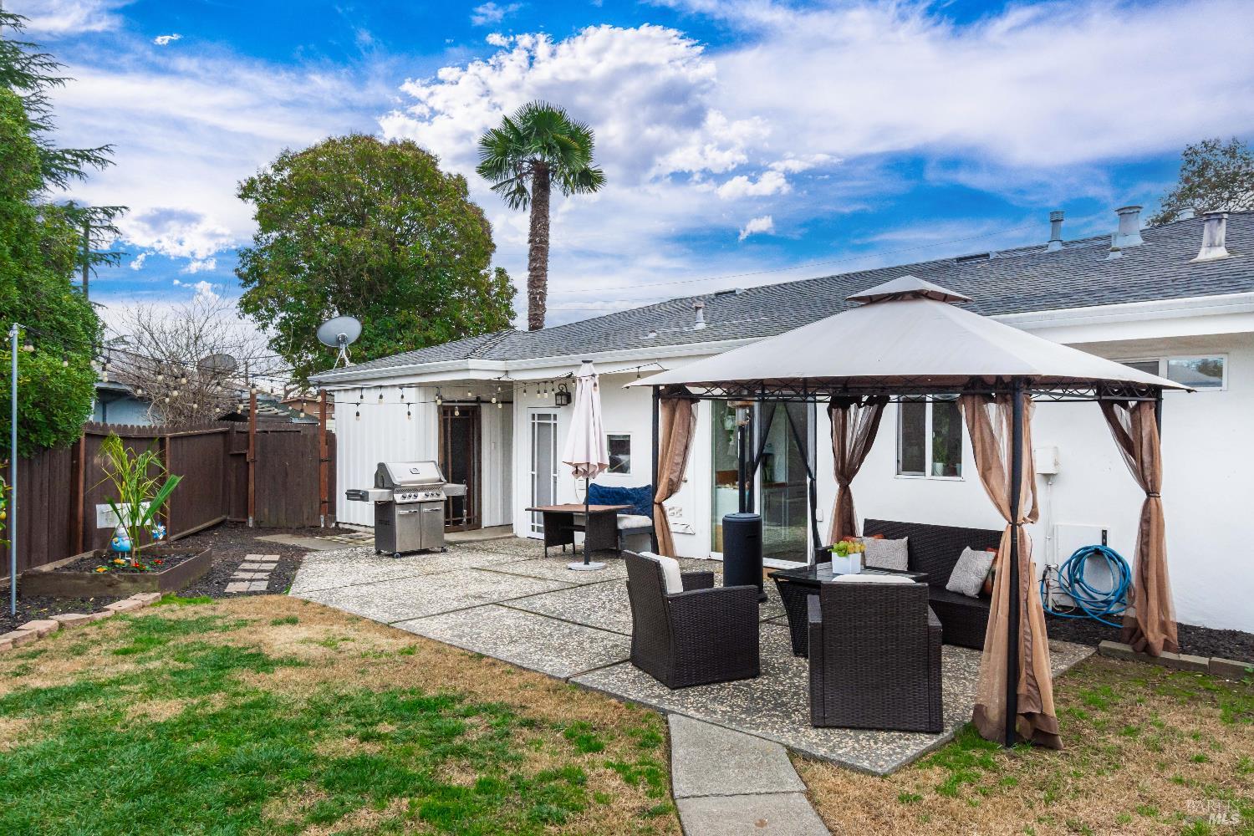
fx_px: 784
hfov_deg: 77.3
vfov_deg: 56.1
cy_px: 418
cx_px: 627
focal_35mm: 22
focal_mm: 15
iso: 320
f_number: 6.3
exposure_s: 1/500
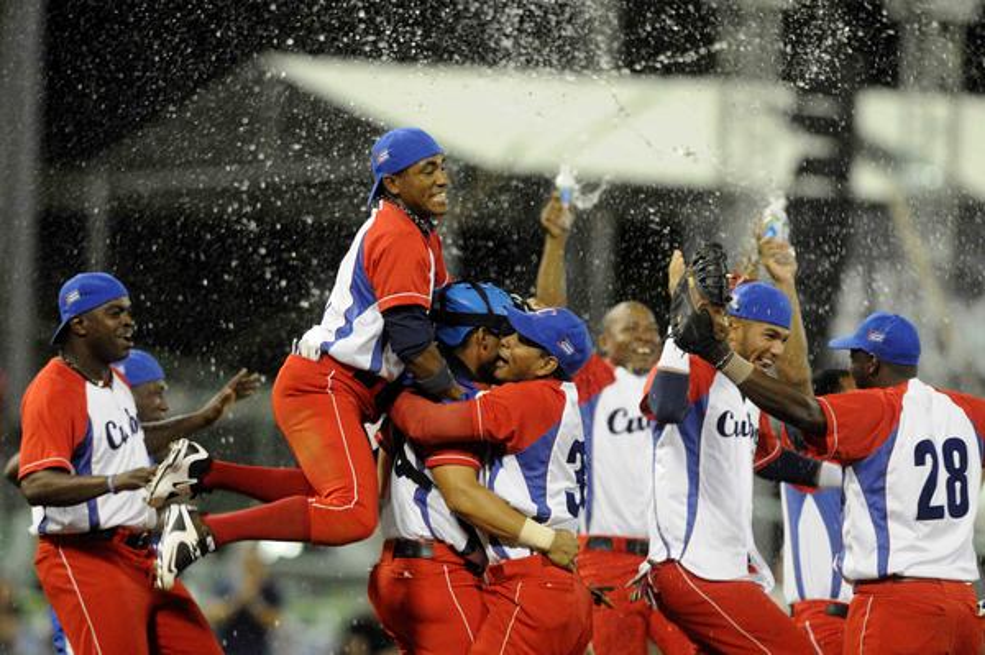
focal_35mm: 450
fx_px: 12302
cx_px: 492
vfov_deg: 3.0
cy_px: 328
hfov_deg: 4.6
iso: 2500
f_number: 2.8
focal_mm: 300
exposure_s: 1/400
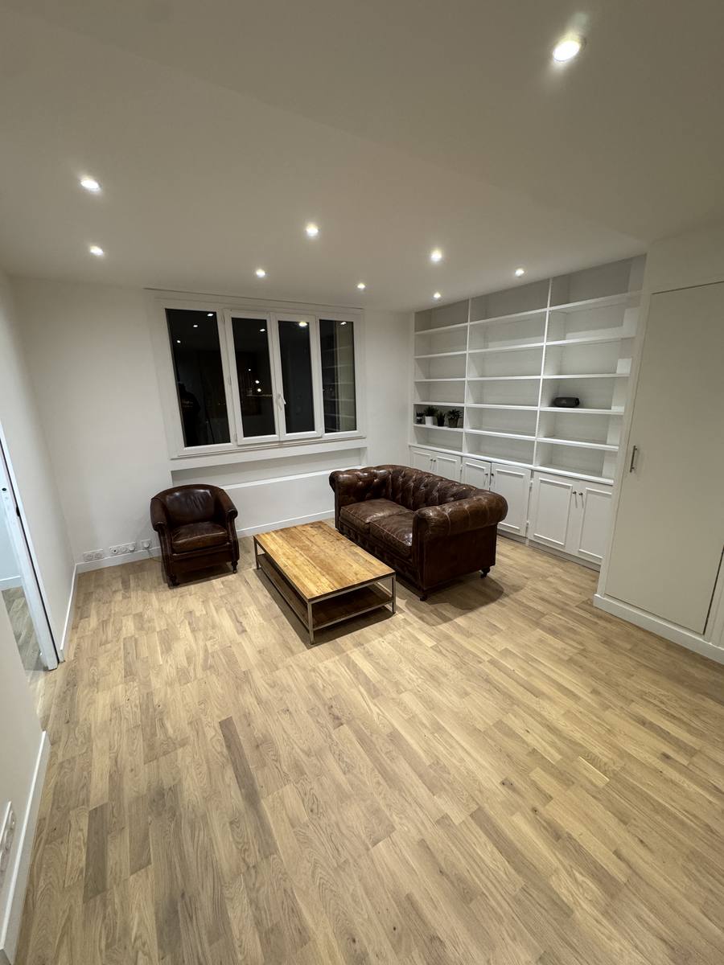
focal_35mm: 14
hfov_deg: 85.7
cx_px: 362
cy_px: 482
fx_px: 390
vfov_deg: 102.1
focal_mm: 2.22
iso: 250
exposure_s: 1/50
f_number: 2.2
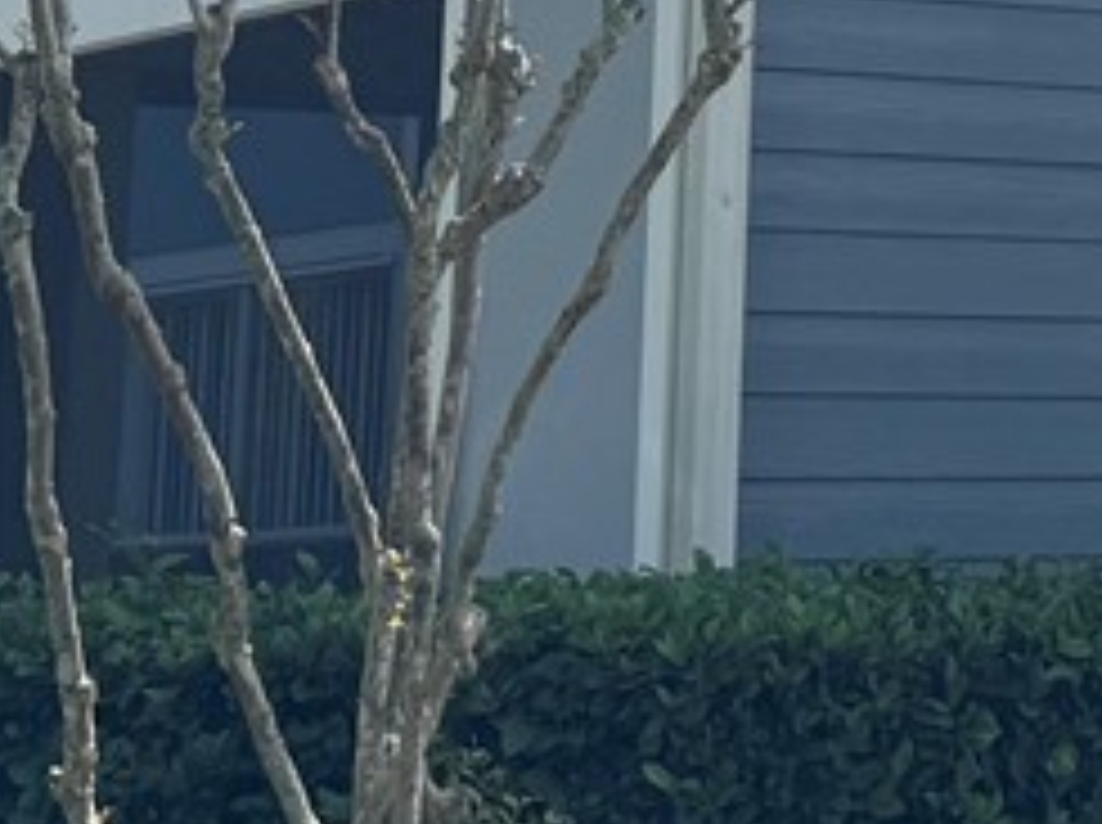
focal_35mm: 157
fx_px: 4991
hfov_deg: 11.9
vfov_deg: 9.0
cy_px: -635
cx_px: 1741
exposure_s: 1/2415
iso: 80
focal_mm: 6.76
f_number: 1.78
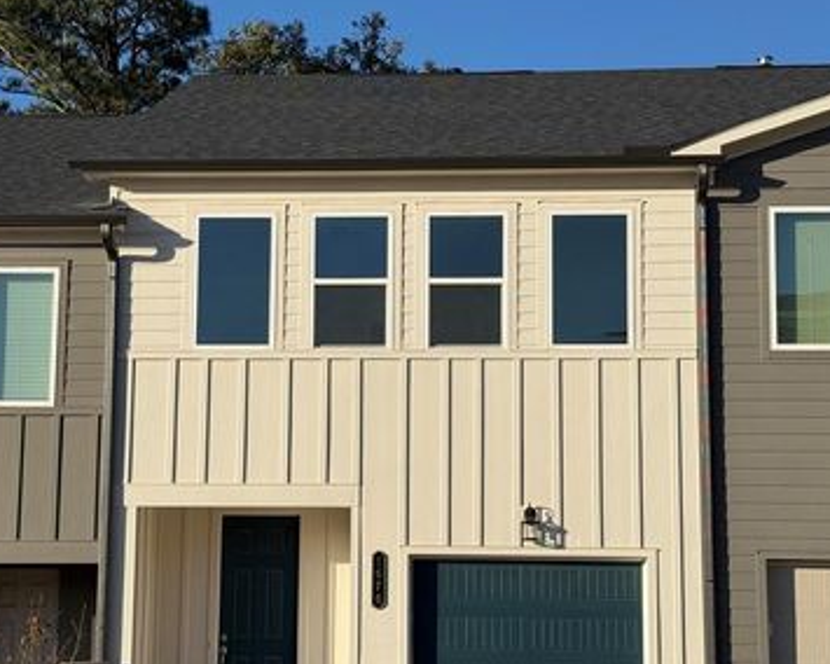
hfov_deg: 28.7
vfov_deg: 23.1
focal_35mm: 66
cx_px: 362
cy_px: 410
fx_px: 1621
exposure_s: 1/6536
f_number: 1.78
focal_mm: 6.76
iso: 64
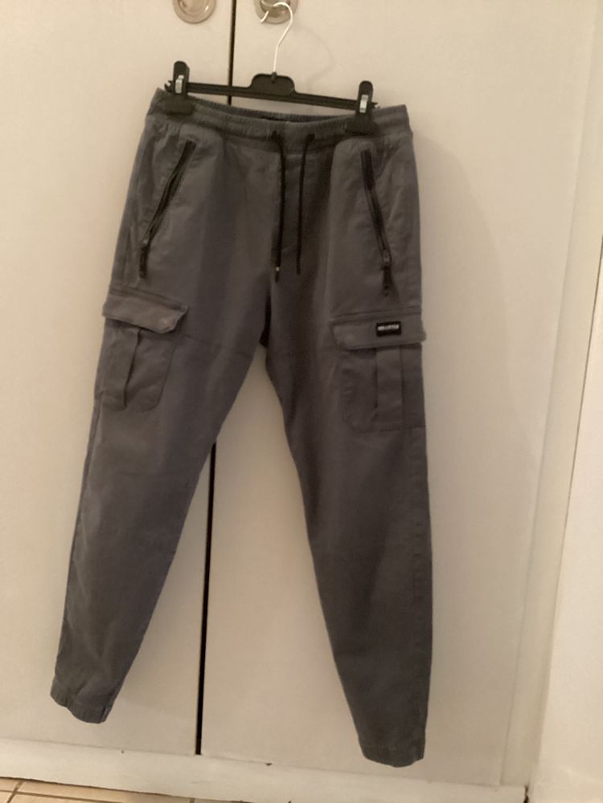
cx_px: 302
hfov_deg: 45.4
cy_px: 402
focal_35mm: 31
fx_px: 720
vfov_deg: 58.4
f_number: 2.4
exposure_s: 1/20
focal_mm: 3.3
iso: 640
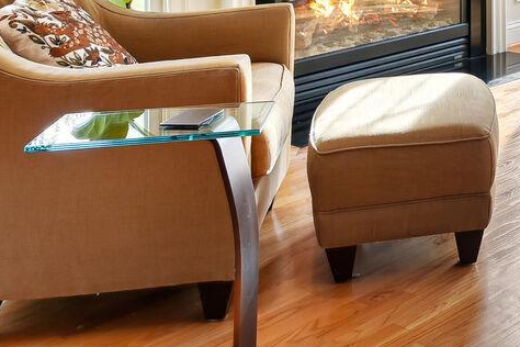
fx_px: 895
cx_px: 716
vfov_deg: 19.3
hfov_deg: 26.3
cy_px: -166
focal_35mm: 62
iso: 200
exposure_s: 1/50
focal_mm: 17
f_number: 8
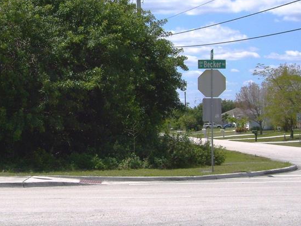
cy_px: 90
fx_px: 905
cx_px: 66
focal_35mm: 104
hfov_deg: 18.7
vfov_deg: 14.2
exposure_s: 1/500
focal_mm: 9.4
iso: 80
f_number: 5.6
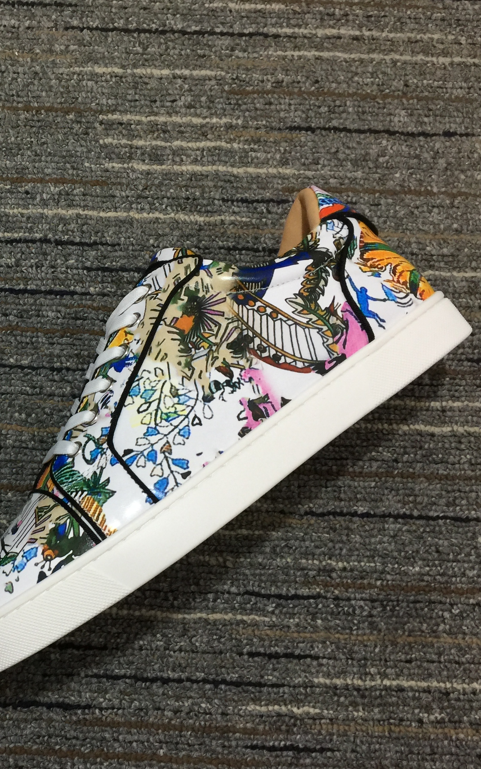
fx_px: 881
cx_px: -7
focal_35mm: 42
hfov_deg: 28.5
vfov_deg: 47.2
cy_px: 389
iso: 64
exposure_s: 1/33
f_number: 2.2
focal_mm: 4.15
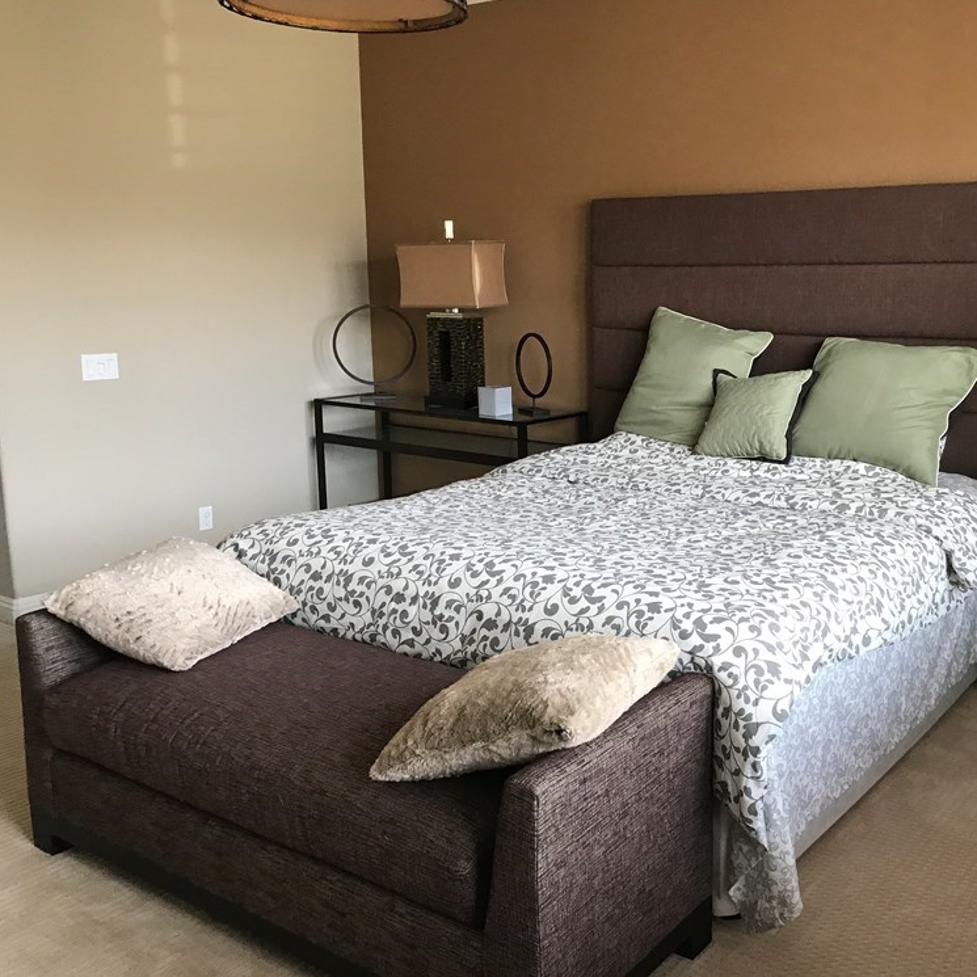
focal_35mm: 34
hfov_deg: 47.6
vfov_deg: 48.4
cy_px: 475
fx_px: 1086
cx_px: 657
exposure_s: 1/30
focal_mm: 3.99
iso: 40
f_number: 1.8
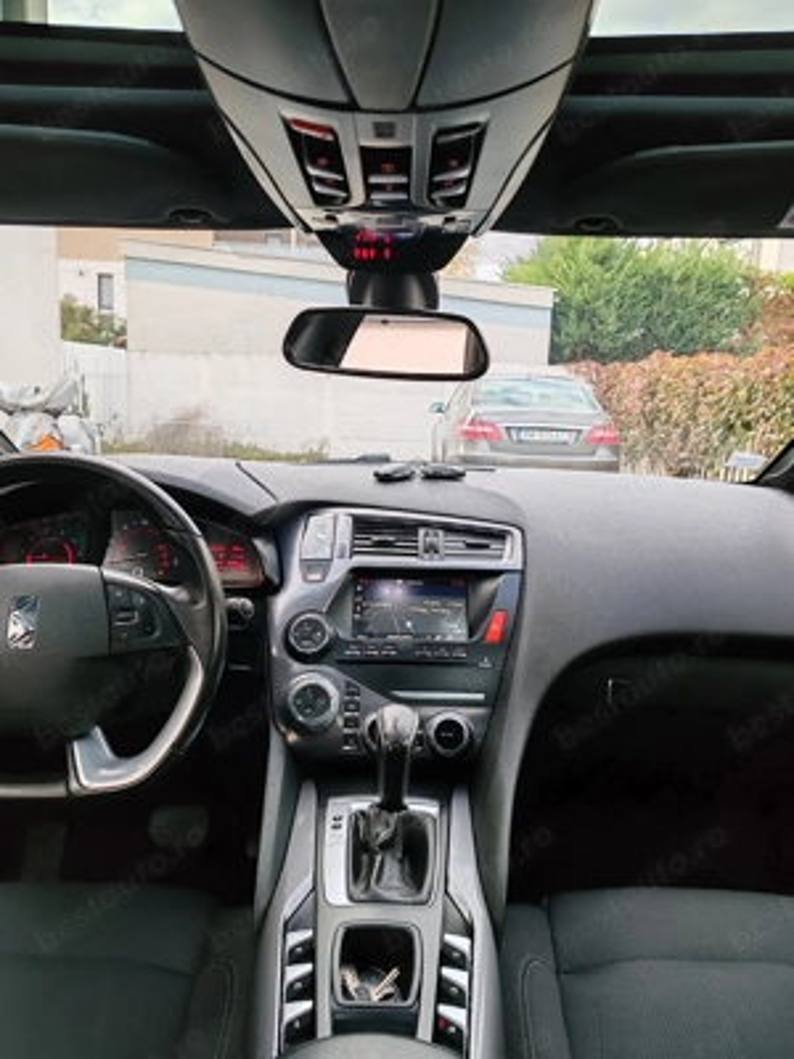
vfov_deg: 65.3
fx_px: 826
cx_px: 397
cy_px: 530
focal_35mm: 27
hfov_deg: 51.4
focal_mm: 6.12
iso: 125
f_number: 1.9
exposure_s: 1/100
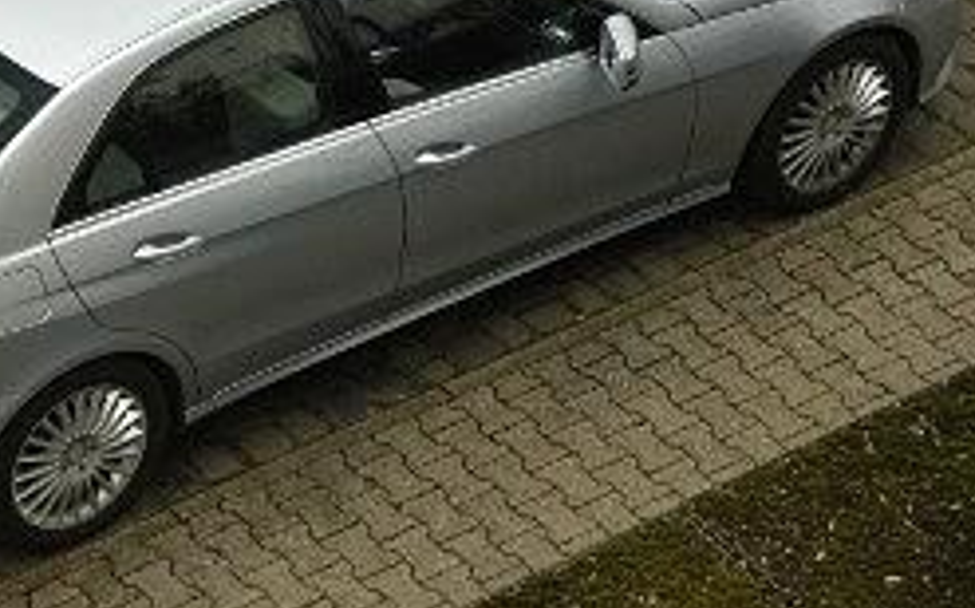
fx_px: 4833
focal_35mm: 182
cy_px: 113
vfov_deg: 7.2
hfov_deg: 11.5
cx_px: 249
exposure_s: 1/250
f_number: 4
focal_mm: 70
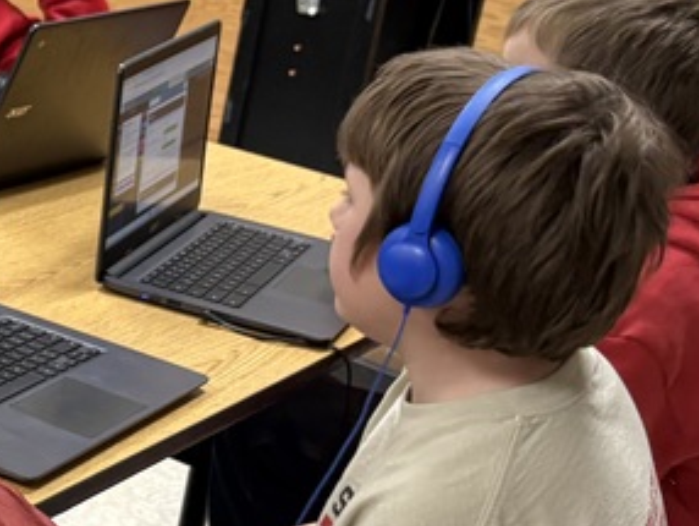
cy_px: 311
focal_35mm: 93
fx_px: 1880
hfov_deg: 18.5
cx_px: -369
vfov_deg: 15.9
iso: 200
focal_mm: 5.96
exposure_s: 1/60
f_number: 1.6
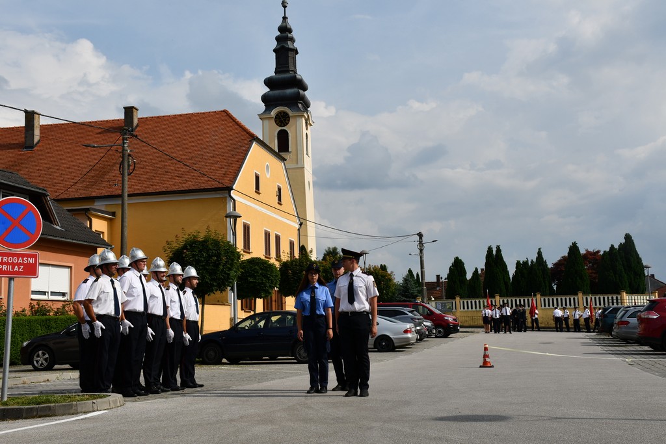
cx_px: 333
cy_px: 222
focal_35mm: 45
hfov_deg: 43.6
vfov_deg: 29.9
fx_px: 833
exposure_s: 1/400
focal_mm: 30
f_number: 10
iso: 100
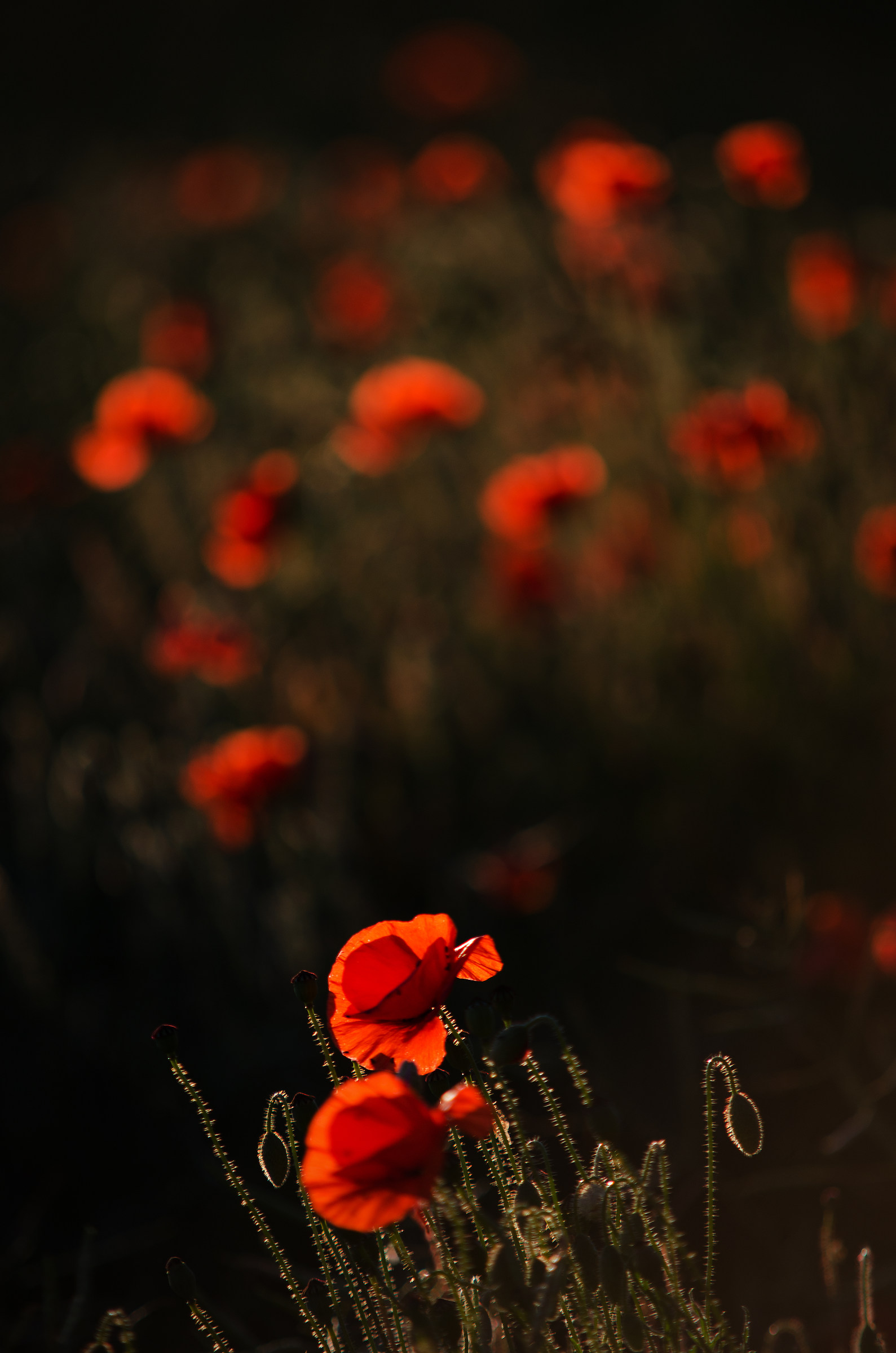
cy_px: 676
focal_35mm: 278
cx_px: 448
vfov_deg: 7.4
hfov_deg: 4.9
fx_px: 10409
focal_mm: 185
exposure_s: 1/1000
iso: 100
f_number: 2.8
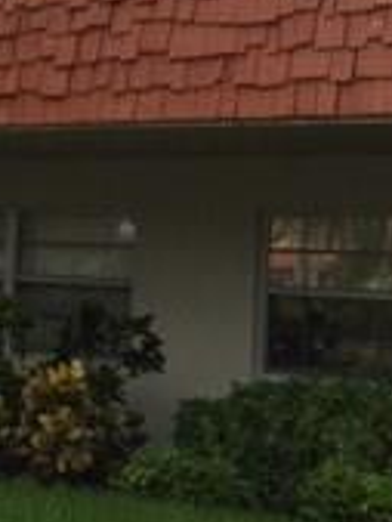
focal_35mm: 110
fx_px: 1659
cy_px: 151
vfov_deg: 17.8
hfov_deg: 13.2
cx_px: -52
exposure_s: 1/670
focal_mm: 4.15
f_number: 2.2
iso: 32
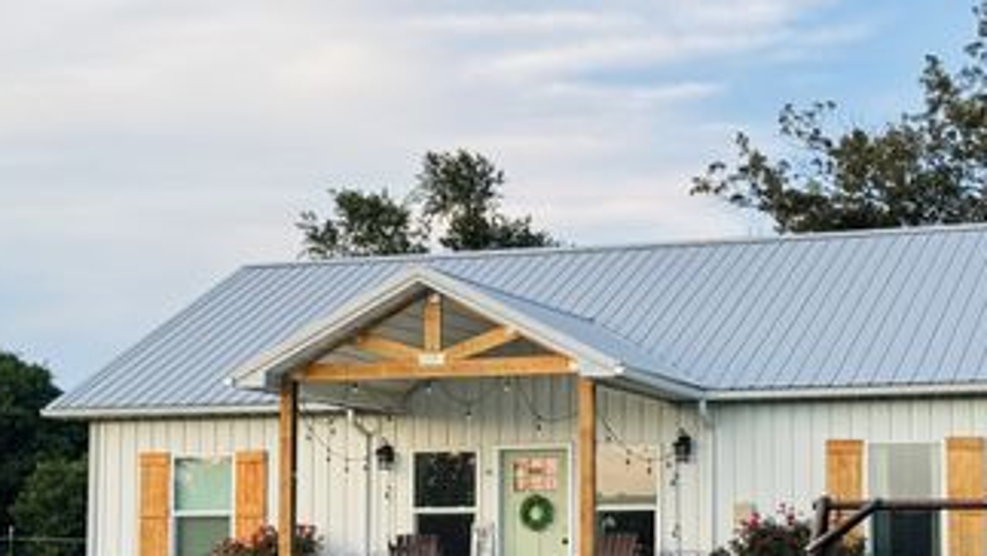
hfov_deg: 26.2
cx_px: 584
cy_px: 426
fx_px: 2121
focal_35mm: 81
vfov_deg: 14.9
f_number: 1.78
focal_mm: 6.76
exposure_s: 1/195
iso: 64
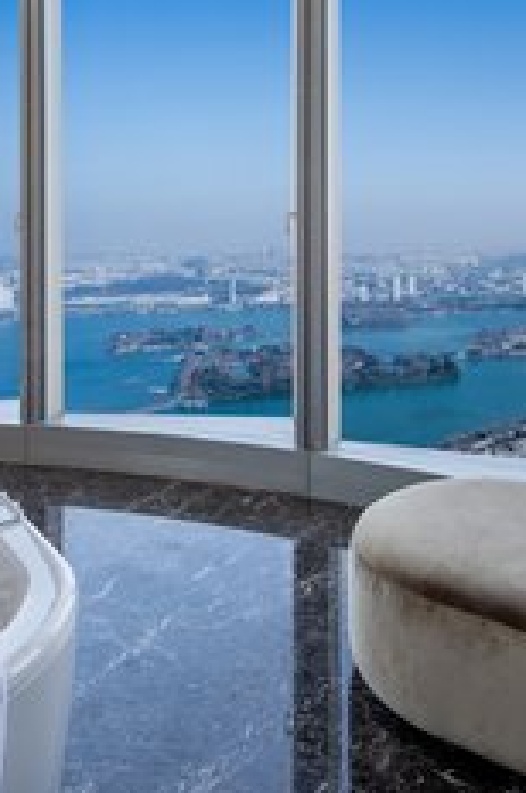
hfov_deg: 44.6
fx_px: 637
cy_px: 267
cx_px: 318
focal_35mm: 29
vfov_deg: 62.2
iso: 100
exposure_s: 1/30
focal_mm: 14
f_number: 11
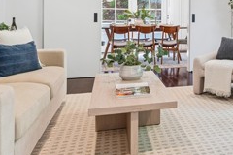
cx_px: 227
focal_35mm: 48
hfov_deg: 37.3
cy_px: 18
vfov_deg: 27.2
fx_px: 311
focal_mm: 18
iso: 250
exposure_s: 1/4
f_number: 8
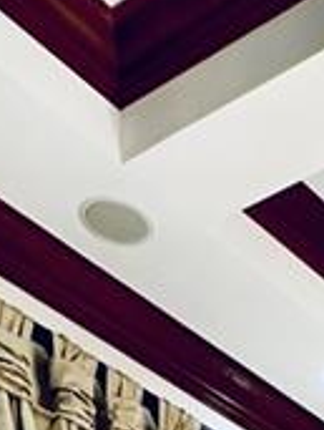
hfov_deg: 13.6
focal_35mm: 98
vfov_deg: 12.4
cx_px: 573
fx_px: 1218
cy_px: 1187
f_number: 2.2
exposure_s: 1/120
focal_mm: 2.22
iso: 250
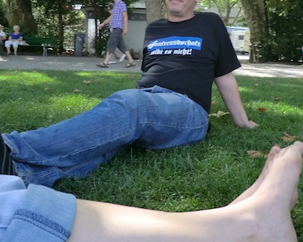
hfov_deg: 44.4
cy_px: 93
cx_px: 190
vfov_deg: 36.3
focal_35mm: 41
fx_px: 368
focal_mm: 4.3
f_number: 3.2
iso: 64
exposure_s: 1/80
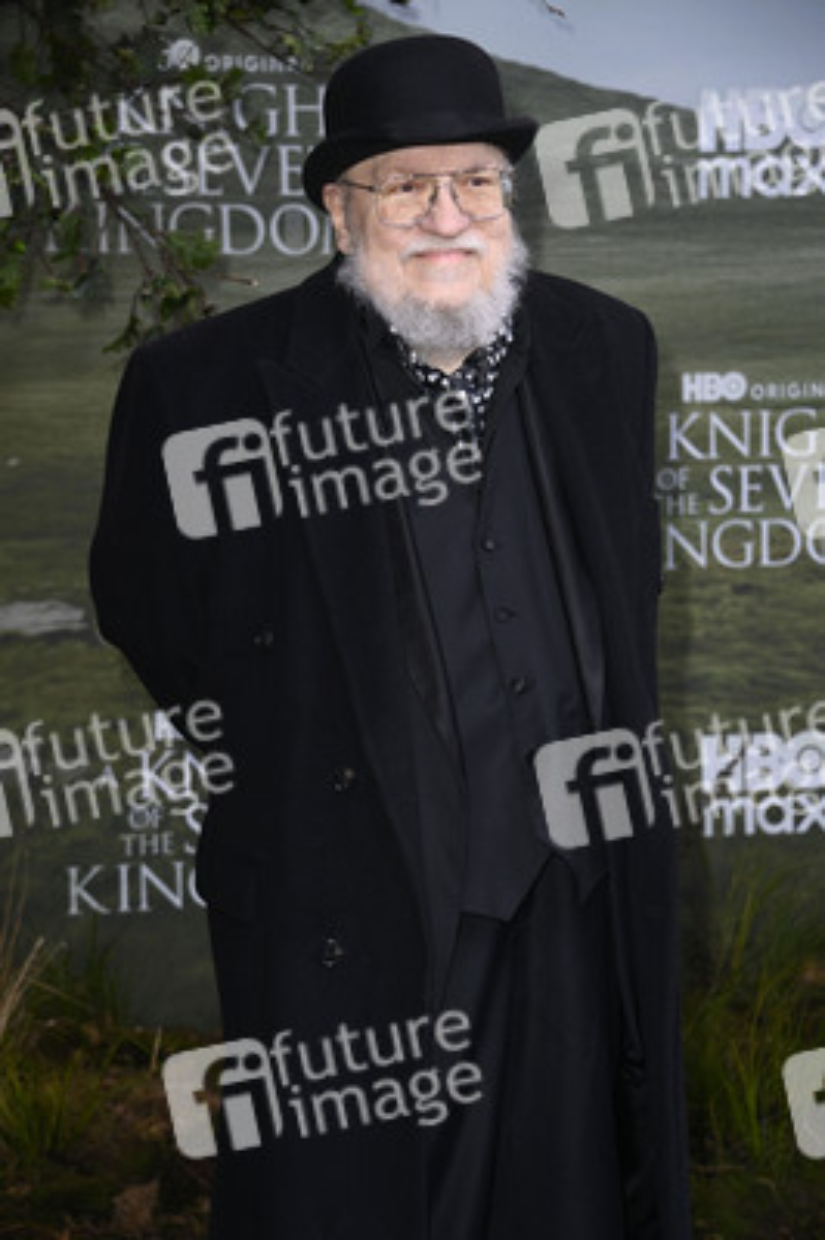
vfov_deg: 22.2
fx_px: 3168
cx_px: 412
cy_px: 620
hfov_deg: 14.8
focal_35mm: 92
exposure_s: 1/250
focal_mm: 92
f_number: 5.6
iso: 640
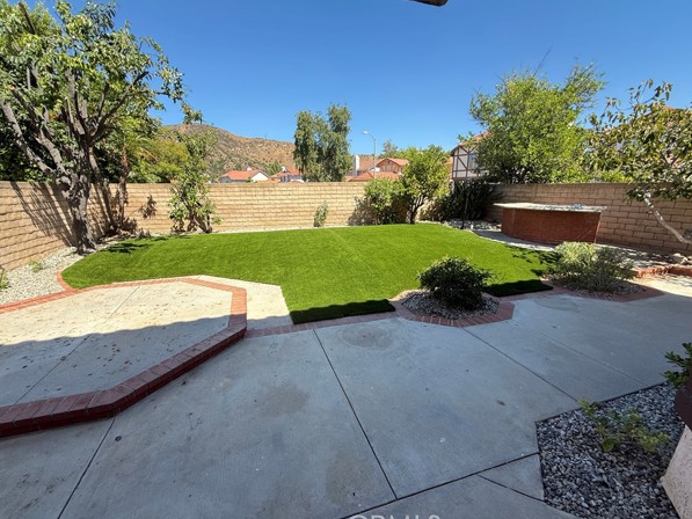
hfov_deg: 98.1
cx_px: 335
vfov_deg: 81.8
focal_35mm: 15
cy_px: 264
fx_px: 300
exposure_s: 1/419
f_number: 2.2
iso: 64
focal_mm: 2.22
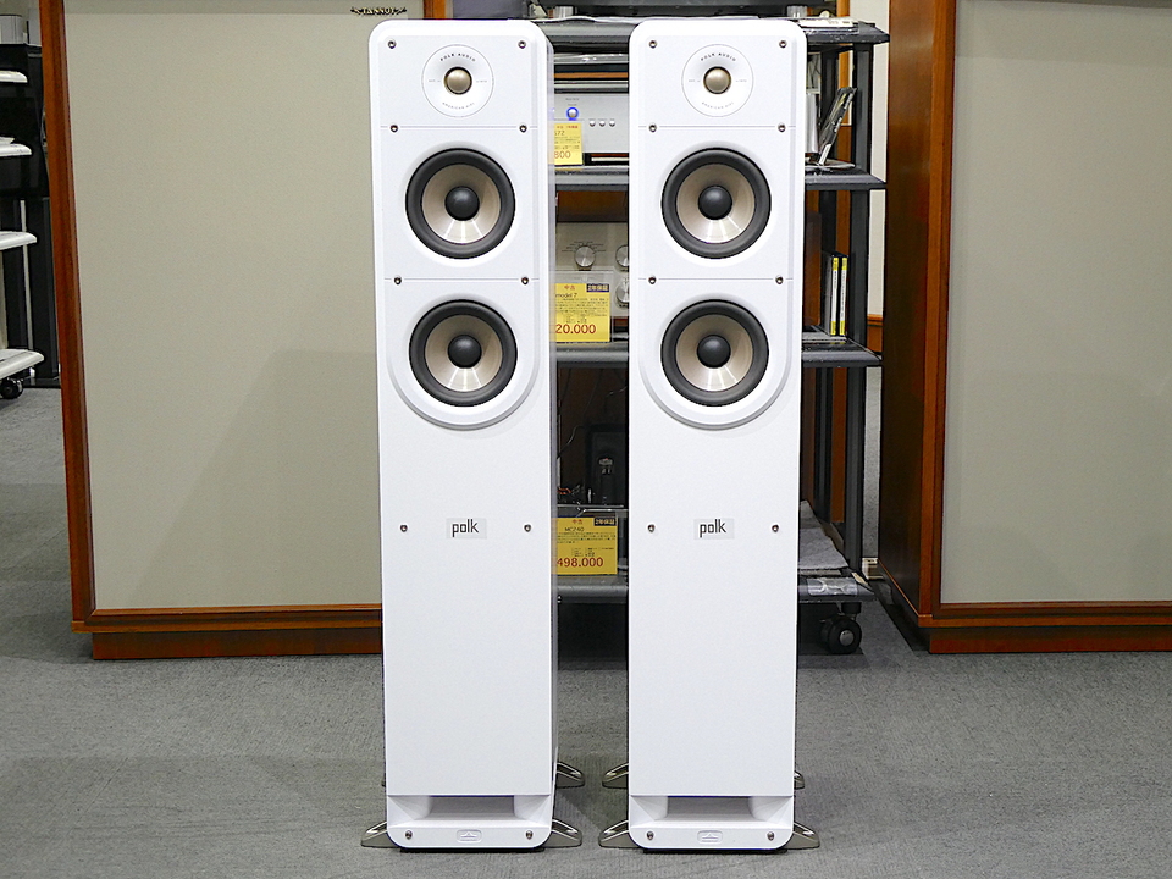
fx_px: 1693
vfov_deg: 29.1
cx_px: 586
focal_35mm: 50
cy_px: 440
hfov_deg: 38.2
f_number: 4.1
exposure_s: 1/10
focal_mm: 9
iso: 200
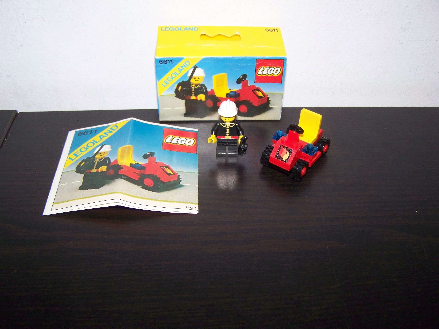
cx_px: 220
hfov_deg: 49.0
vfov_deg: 37.7
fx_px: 482
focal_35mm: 38
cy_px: 164
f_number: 2.8
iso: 200
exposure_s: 1/30
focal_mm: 6.3
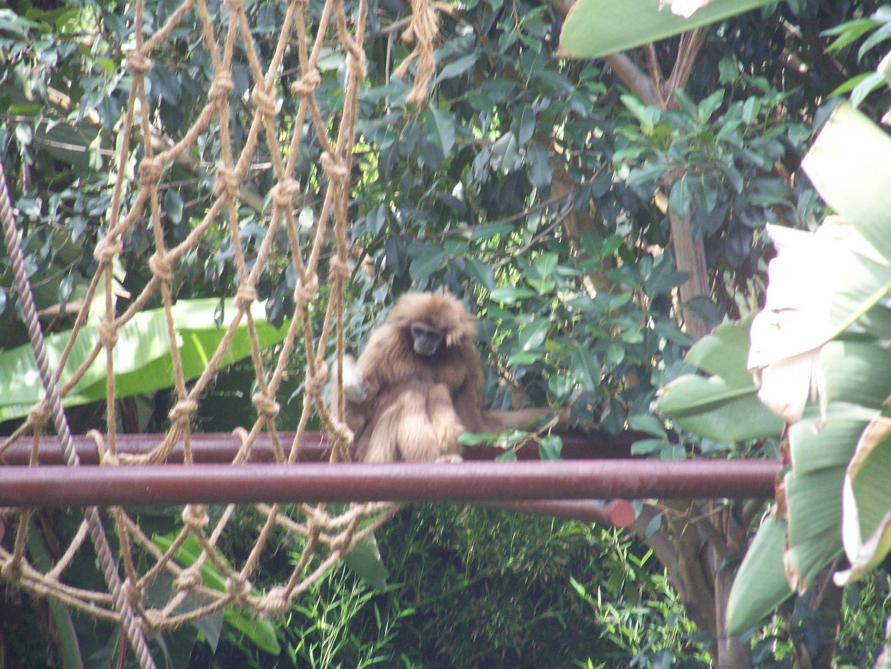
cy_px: 334
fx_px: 11119
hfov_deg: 4.6
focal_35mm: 432
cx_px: 446
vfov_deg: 3.4
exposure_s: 1/100
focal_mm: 70.2
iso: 160
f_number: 4.8
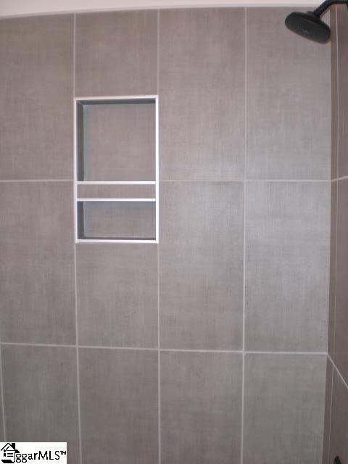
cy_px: 232
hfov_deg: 37.7
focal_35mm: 38
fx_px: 509
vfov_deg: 49.0
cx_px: 174
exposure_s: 1/60
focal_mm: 6.3
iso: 200
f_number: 3.1
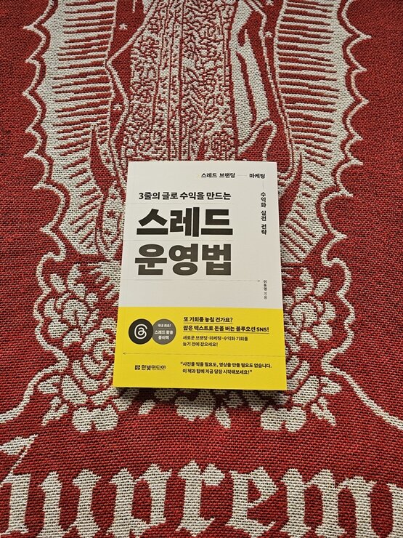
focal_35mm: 23
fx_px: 357
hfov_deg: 58.9
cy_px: 269
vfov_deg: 73.9
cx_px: 202
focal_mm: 6.3
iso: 80
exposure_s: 1/120
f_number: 1.7
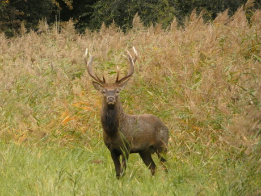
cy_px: 98
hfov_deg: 1.7
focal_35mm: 1200
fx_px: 9048
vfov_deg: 1.2
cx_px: 130
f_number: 5.9
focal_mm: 215
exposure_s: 1/800
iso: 1600
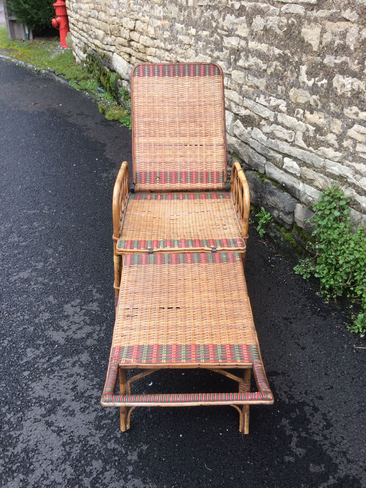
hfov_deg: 48.2
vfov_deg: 61.7
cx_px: 183
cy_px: 244
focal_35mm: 29
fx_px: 409
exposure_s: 1/101
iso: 32
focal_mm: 4.15
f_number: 2.2
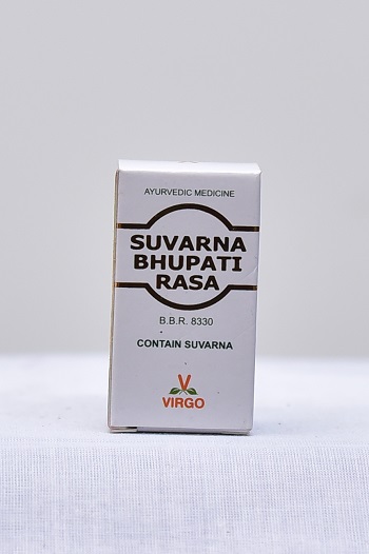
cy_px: 277
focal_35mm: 62
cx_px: 184
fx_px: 954
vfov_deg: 32.4
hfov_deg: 21.9
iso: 1250
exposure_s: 1/125
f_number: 4
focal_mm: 62
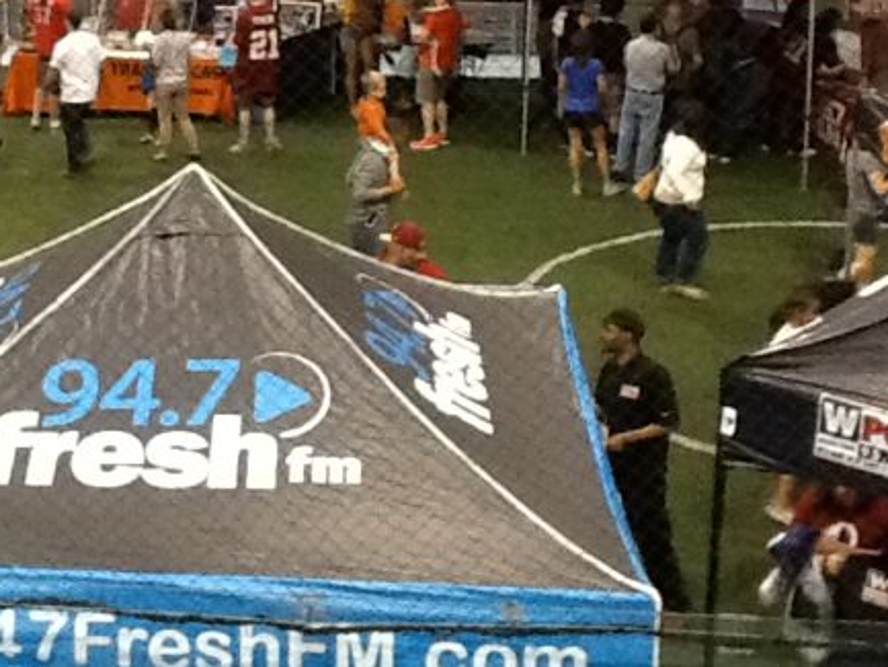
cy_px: 94
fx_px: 2001
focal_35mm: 78
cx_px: 238
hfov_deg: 24.8
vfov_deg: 18.7
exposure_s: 1/20
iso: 320
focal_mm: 2.03
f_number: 2.4
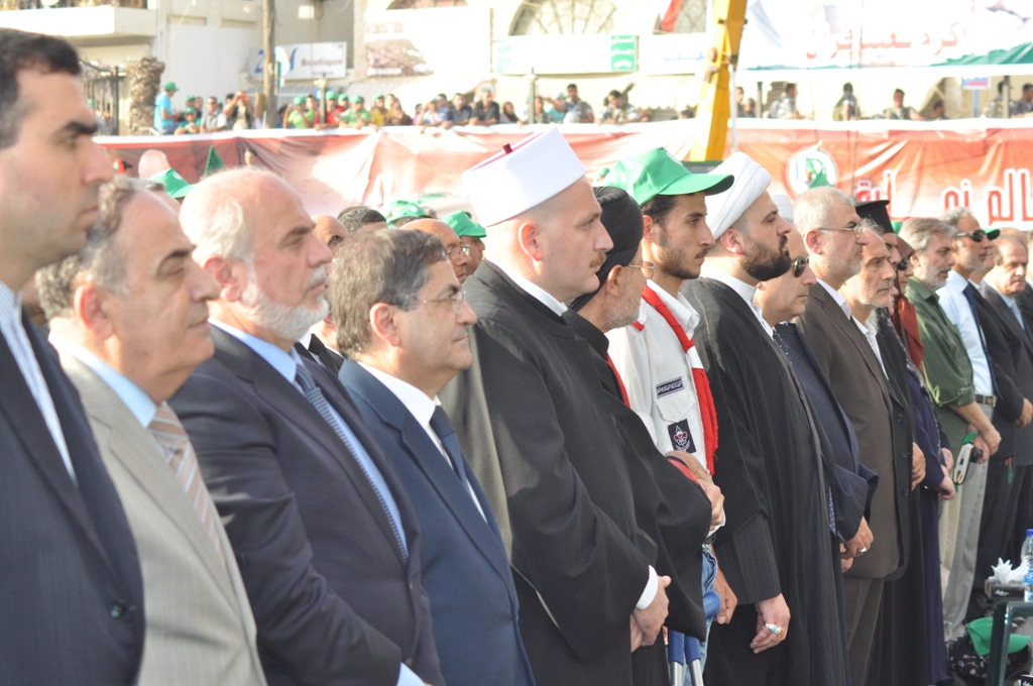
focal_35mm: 105
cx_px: 516
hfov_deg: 19.5
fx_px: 3009
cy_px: 343
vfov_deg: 13.0
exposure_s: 1/200
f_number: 9
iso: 500
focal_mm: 70
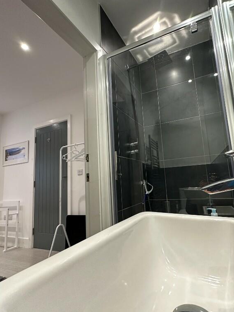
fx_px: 171
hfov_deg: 68.1
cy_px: 157
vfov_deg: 84.7
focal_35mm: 19
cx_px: 138
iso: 250
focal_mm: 2.22
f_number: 2.2
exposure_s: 1/100
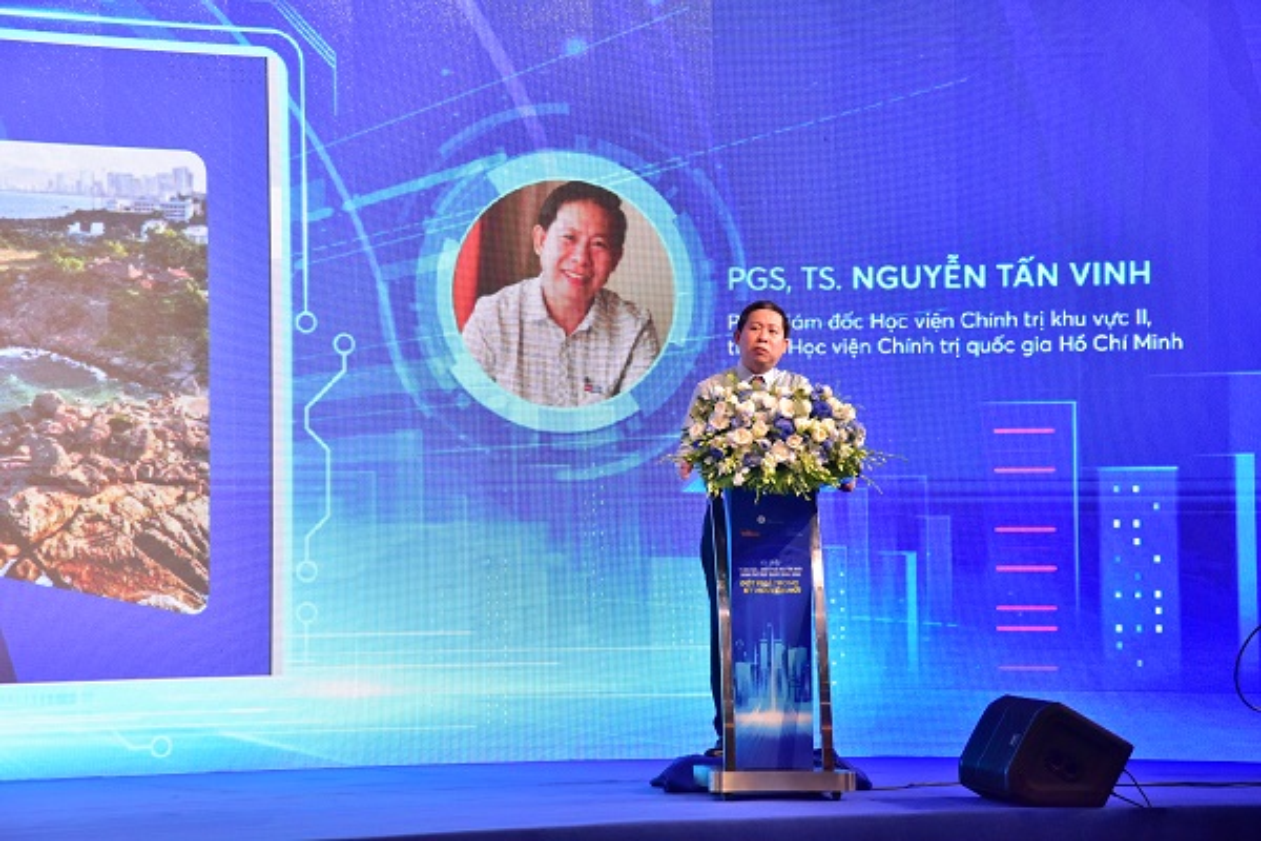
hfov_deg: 17.1
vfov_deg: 11.4
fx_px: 4203
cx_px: 630
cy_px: 420
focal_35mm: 120
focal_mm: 120
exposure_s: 1/125
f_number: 9
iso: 5600
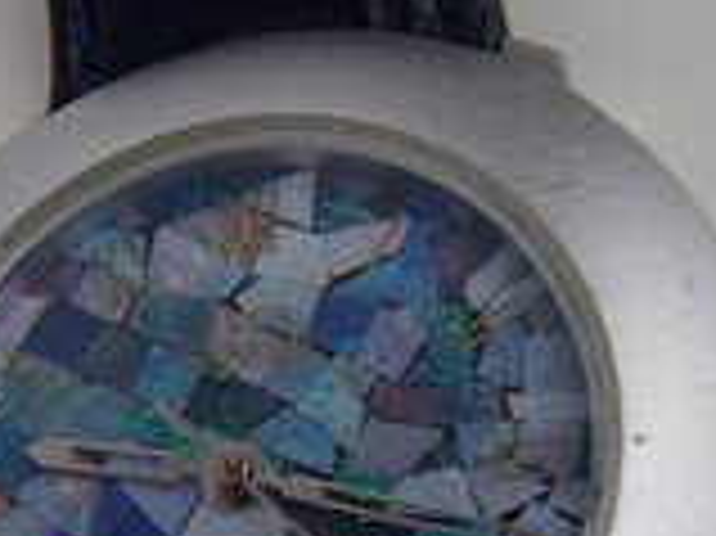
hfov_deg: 24.3
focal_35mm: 80
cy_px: 534
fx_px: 1653
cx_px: 241
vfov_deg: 18.0
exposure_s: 1/160
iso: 200
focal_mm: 6.64
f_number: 4.7
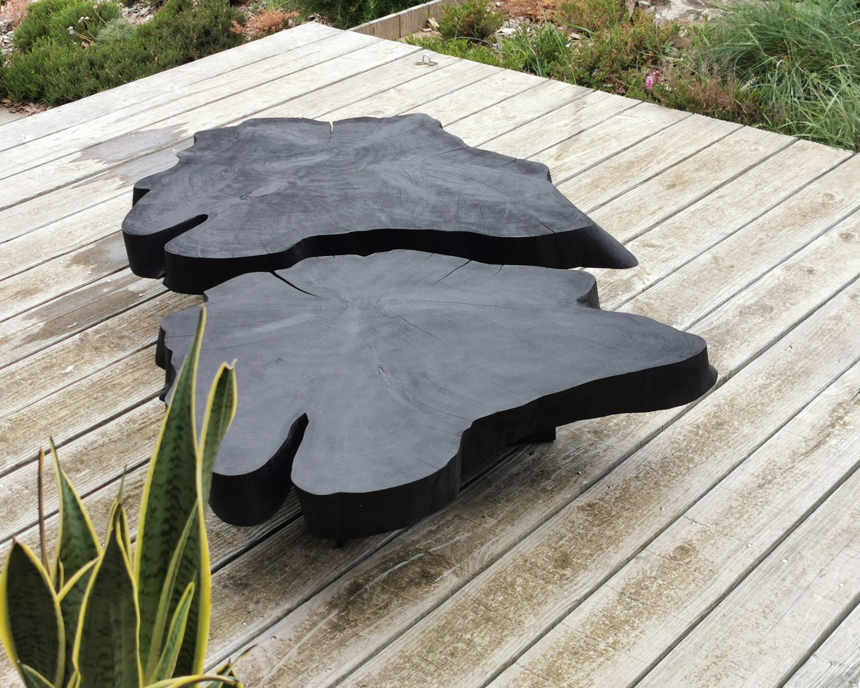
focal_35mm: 59
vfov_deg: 25.8
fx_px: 1502
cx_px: 420
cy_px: 343
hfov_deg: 32.0
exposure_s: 1/715
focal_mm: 5.56
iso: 50
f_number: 1.6
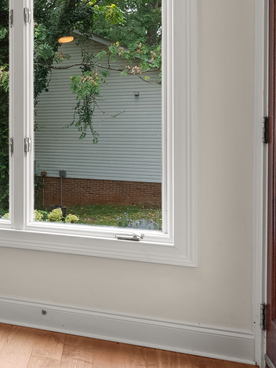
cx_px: -202
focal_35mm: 50
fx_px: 531
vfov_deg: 37.8
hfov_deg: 21.2
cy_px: 129
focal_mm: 16
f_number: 8
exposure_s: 1/6
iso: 320
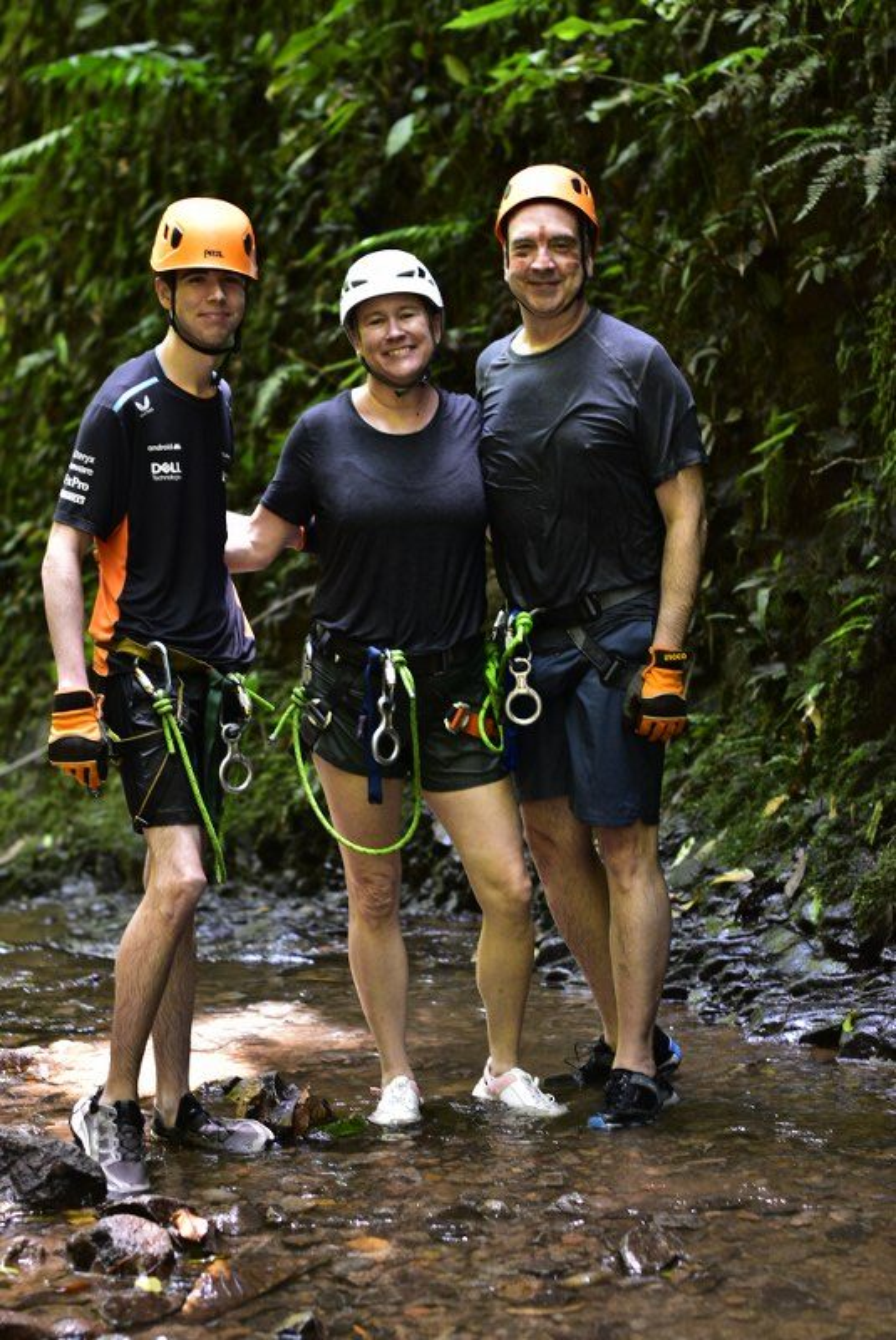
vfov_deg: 27.0
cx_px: 448
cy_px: 670
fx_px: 2794
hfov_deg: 18.2
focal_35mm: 75
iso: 1250
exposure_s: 1/320
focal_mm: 50
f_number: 2
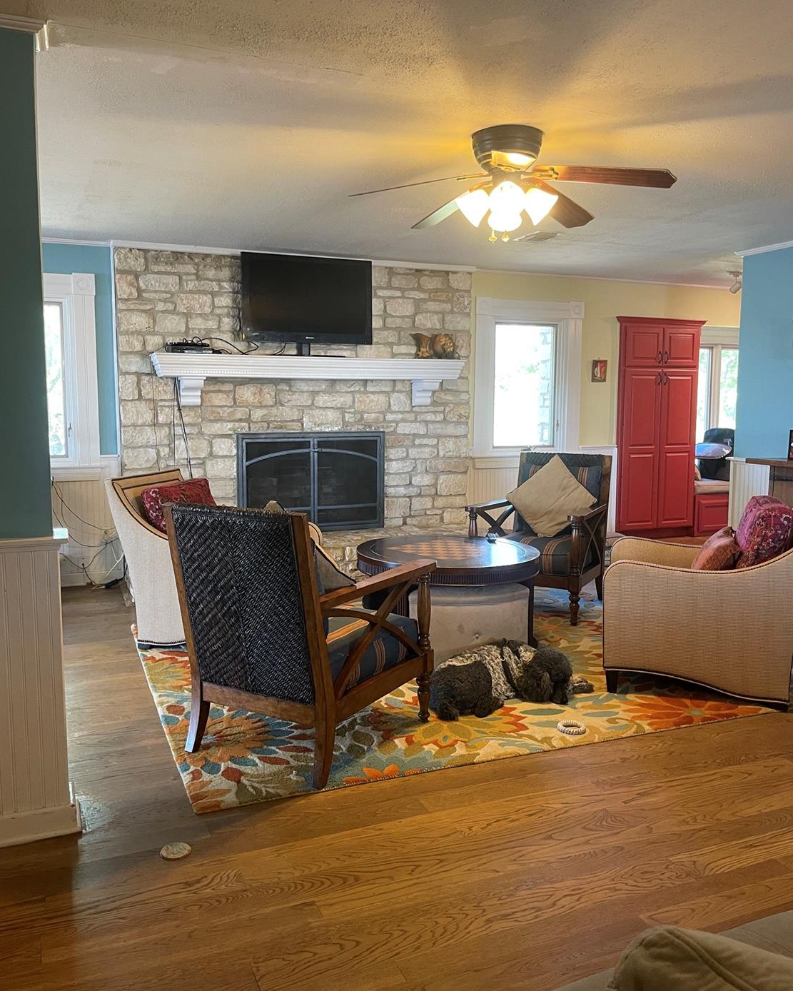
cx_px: 383
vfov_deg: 64.0
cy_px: 473
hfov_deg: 53.2
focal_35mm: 27
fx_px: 792
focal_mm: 5.1
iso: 200
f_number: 1.6
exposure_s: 1/60
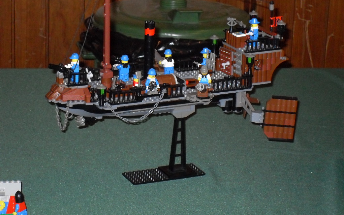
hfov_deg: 17.7
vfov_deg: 11.1
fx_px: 1106
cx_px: 172
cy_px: 91
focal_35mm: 118
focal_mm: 18.1
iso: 400
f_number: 5.2
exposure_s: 1/90
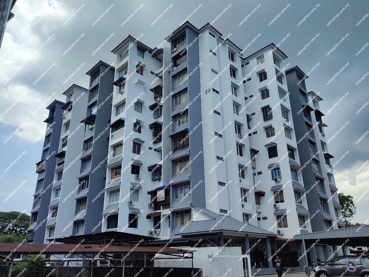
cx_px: 184
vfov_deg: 54.9
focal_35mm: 25
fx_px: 267
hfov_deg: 69.4
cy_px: 138
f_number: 1.9
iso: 50
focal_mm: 6.04
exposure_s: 1/914
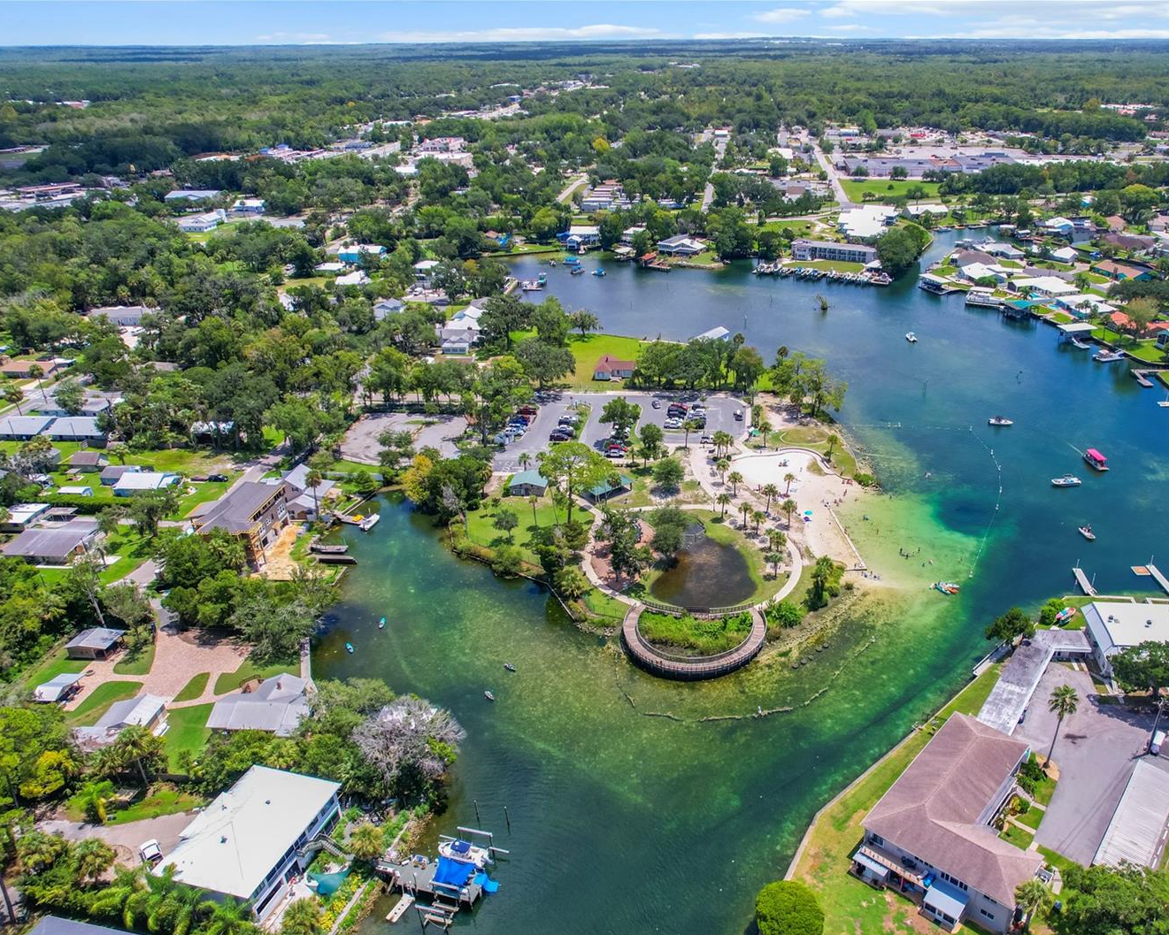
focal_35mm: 25
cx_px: 698
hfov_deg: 67.5
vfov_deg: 56.8
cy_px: 471
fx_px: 865
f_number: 2.8
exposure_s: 1/1600
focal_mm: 8.38
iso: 100
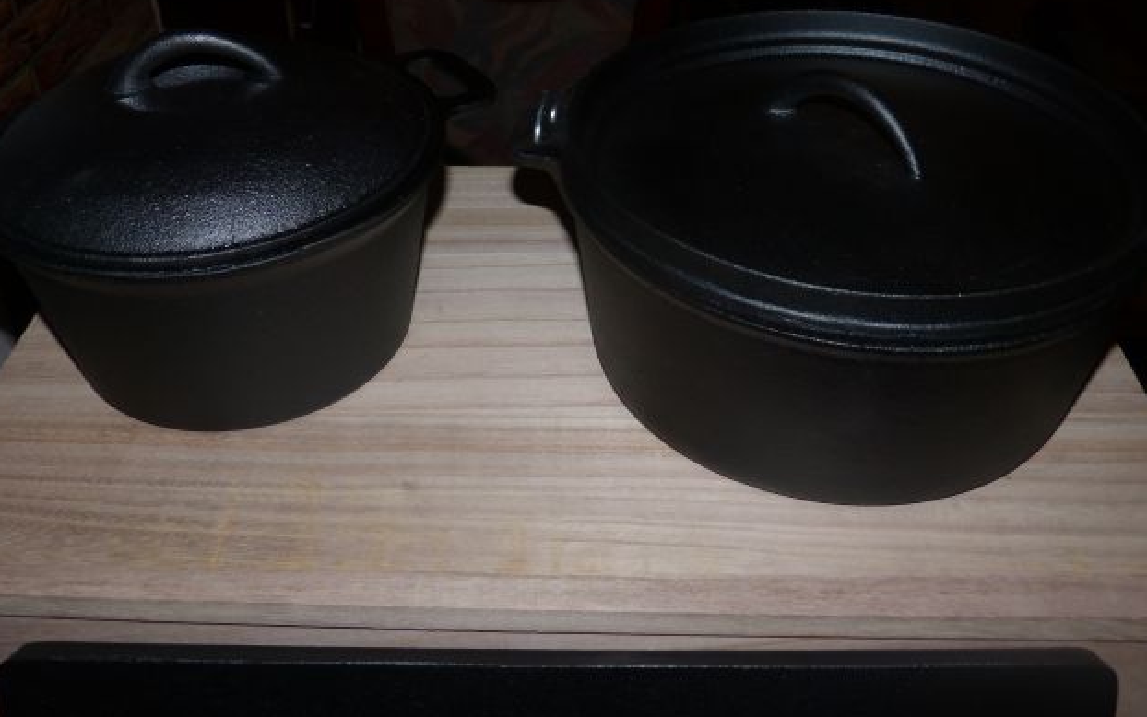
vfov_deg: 35.3
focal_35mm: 36
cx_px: 572
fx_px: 1126
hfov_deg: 54.0
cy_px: 297
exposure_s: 1/60
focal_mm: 5.9
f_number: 3
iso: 100
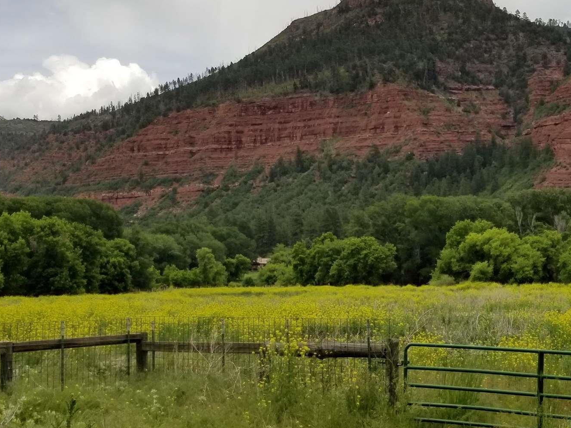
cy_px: 280
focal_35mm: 60
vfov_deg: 24.3
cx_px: 365
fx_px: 990
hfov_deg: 32.0
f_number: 1.7
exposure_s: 1/3759
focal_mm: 4.3
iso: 50
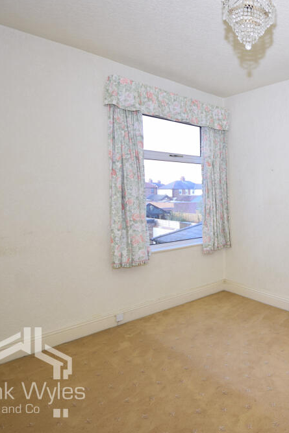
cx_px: 284
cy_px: 214
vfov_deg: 76.1
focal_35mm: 23
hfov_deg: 46.7
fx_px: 277
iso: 400
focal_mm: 10
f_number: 4
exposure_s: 1/160
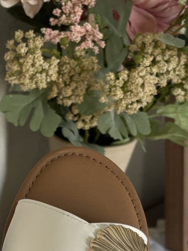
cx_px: -27
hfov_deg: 17.9
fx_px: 572
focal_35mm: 79
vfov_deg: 23.3
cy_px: 271
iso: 160
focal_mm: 5.96
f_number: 1.6
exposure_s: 1/60
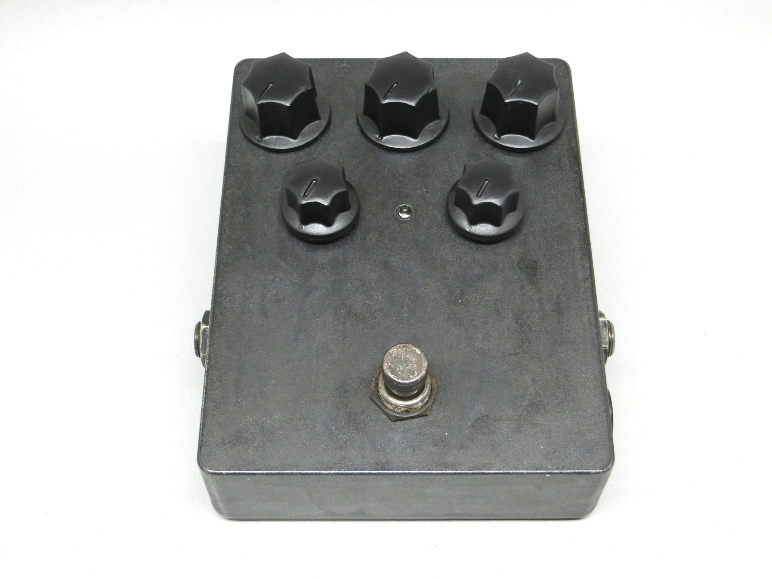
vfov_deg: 32.2
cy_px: 290
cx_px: 386
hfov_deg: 42.1
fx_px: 1004
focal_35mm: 45
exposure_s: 1/125
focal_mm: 8
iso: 400
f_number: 4.4
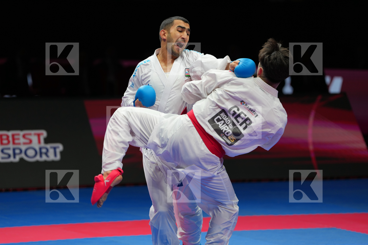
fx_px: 2044
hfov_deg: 10.3
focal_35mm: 200
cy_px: 122
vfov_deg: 6.9
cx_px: 184
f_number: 2.8
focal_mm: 200
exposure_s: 1/1000
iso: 400
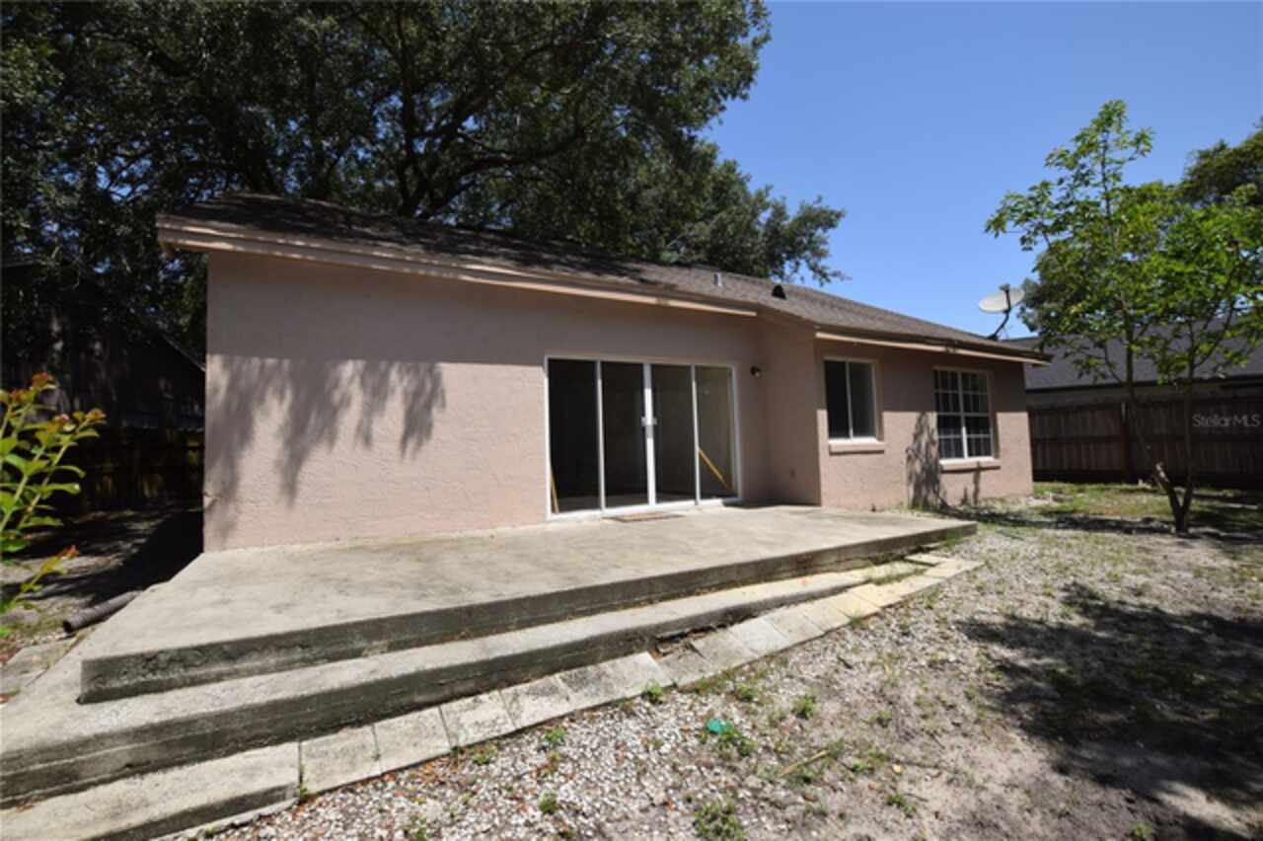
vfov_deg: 77.3
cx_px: 632
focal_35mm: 15
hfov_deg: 100.4
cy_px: 420
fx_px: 526
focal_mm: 10
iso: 100
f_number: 9
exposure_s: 1/200
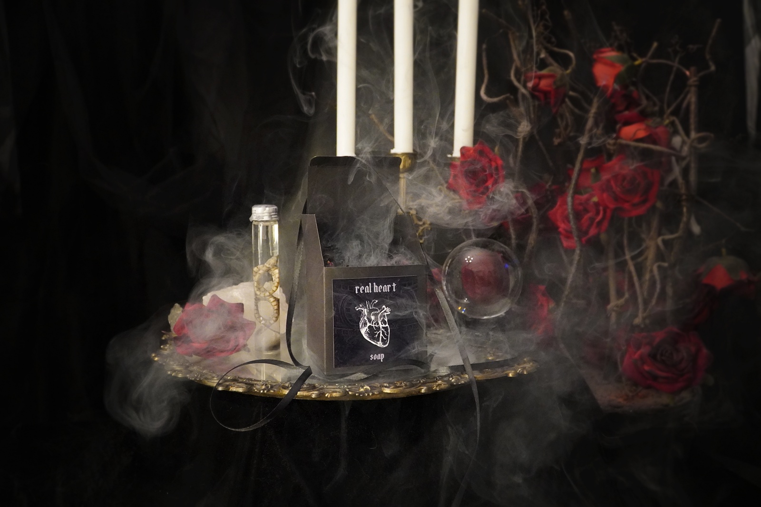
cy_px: 254
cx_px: 380
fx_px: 634
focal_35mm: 30
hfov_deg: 61.9
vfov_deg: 43.6
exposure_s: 1/60
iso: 6400
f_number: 4
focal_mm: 20
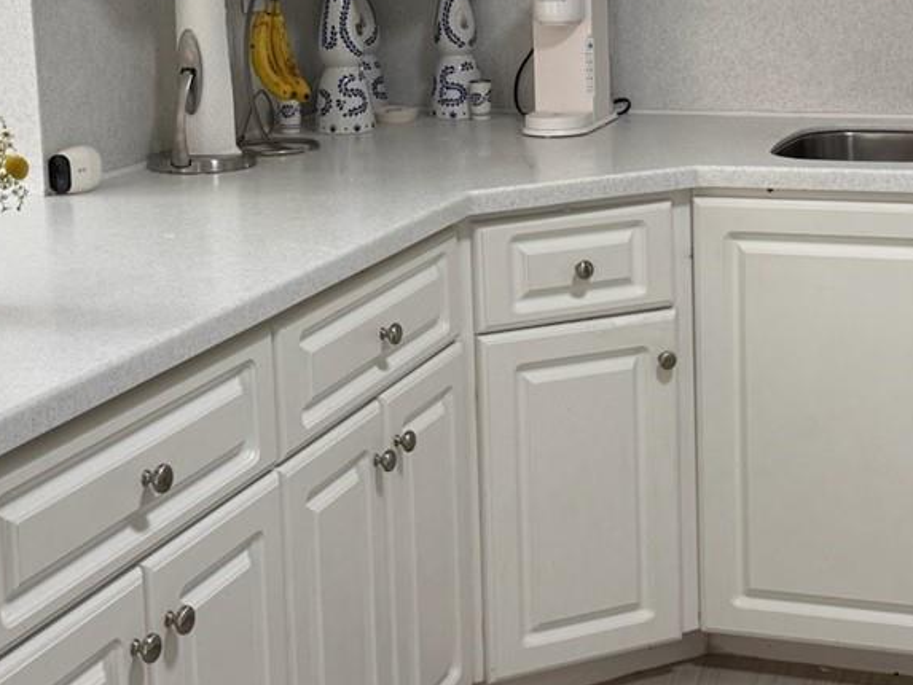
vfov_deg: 21.7
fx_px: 1768
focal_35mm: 67
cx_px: 593
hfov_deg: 28.8
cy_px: 140
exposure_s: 1/120
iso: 125
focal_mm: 6.76
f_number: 1.78
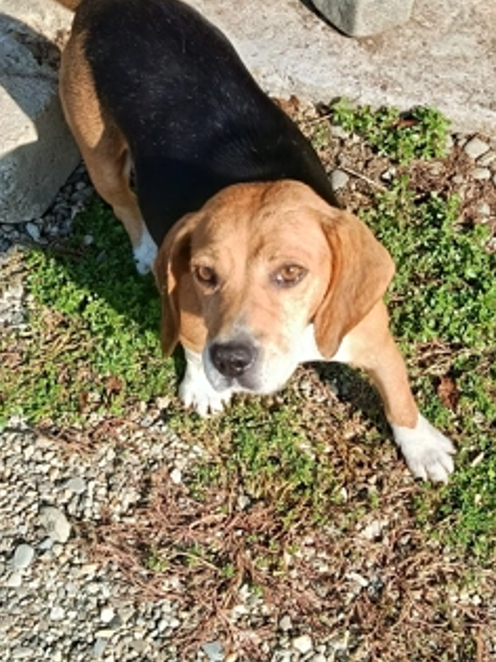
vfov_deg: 31.7
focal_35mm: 61
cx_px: 242
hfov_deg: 24.0
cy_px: 326
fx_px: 1166
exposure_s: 1/340
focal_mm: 5.24
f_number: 1.7
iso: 50
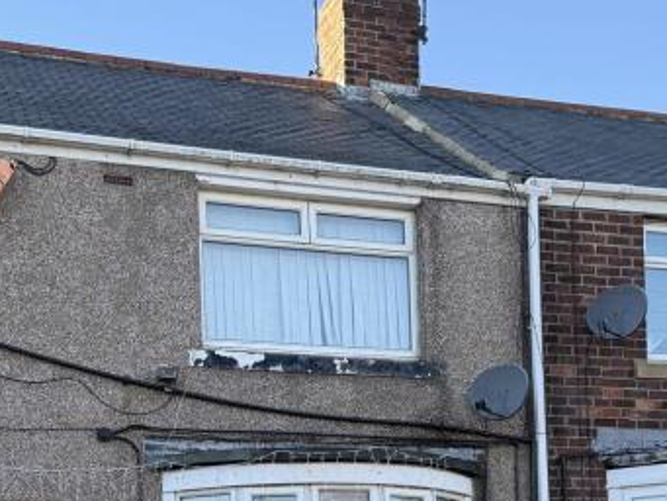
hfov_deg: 26.9
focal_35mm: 72
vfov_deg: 19.3
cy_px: 593
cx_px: 430
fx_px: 1388
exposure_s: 1/878
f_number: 1.78
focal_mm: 6.76
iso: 100
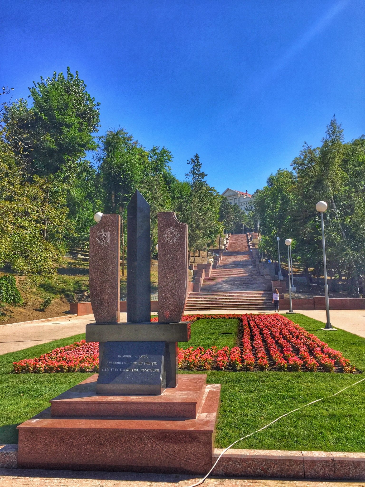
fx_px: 408
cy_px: 244
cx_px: 182
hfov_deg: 48.2
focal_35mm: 29
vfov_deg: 61.7
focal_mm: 4.15
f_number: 2.2
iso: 32
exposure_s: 1/1364
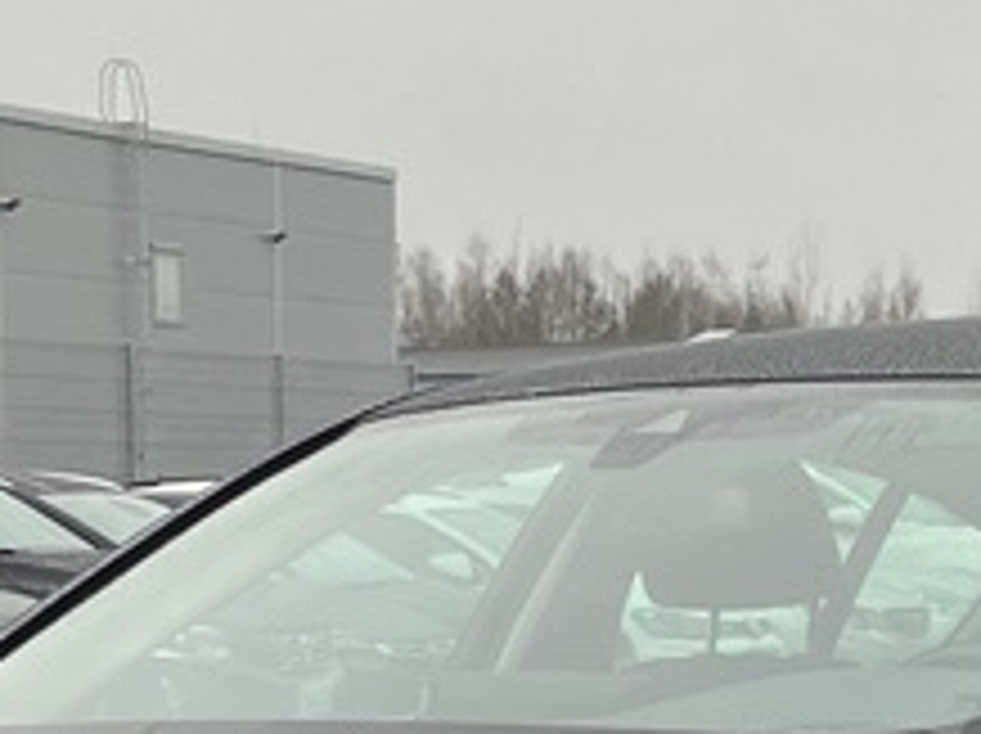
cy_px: 1198
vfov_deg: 7.8
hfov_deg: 10.7
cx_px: 378
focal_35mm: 185
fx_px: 5237
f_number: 1.8
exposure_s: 1/100
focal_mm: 3.99
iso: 50
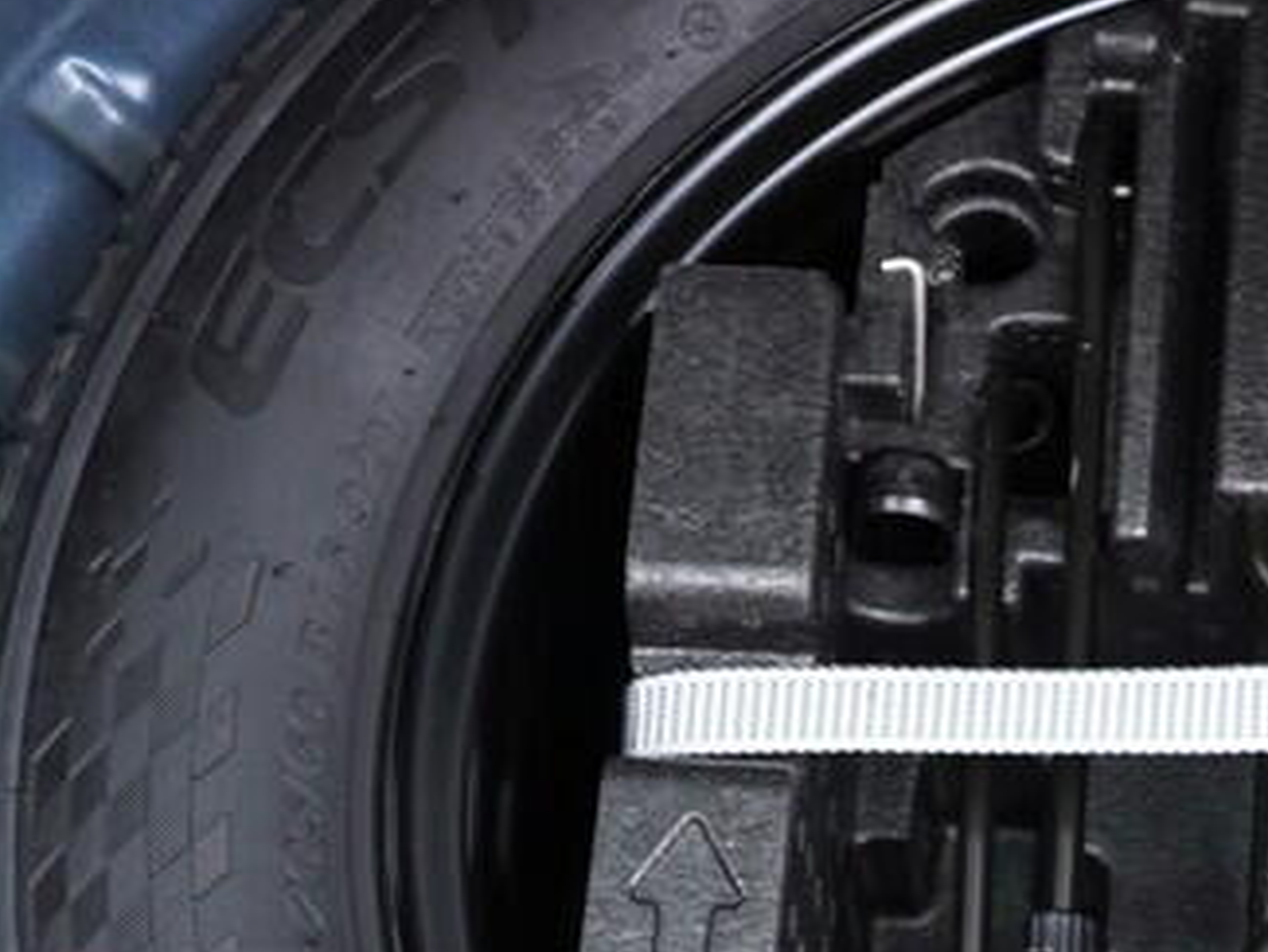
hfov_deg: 17.6
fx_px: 3994
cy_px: 864
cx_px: 1241
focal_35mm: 109
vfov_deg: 13.5
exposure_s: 1/40
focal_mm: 24
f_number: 2.8
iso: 500
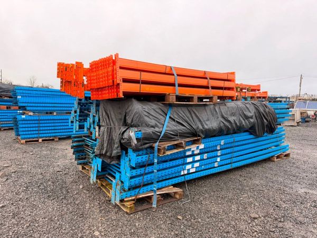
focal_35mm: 24
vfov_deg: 56.8
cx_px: 158
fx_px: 220
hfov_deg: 71.6
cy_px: 119
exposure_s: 1/222
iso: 80
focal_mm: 6.76
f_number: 1.78
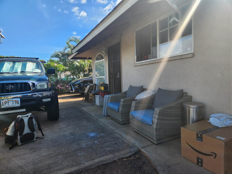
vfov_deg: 58.9
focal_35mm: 23
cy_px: 87
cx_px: 116
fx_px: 154
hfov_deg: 73.9
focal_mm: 5.4
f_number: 1.8
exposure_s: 1/732
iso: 20
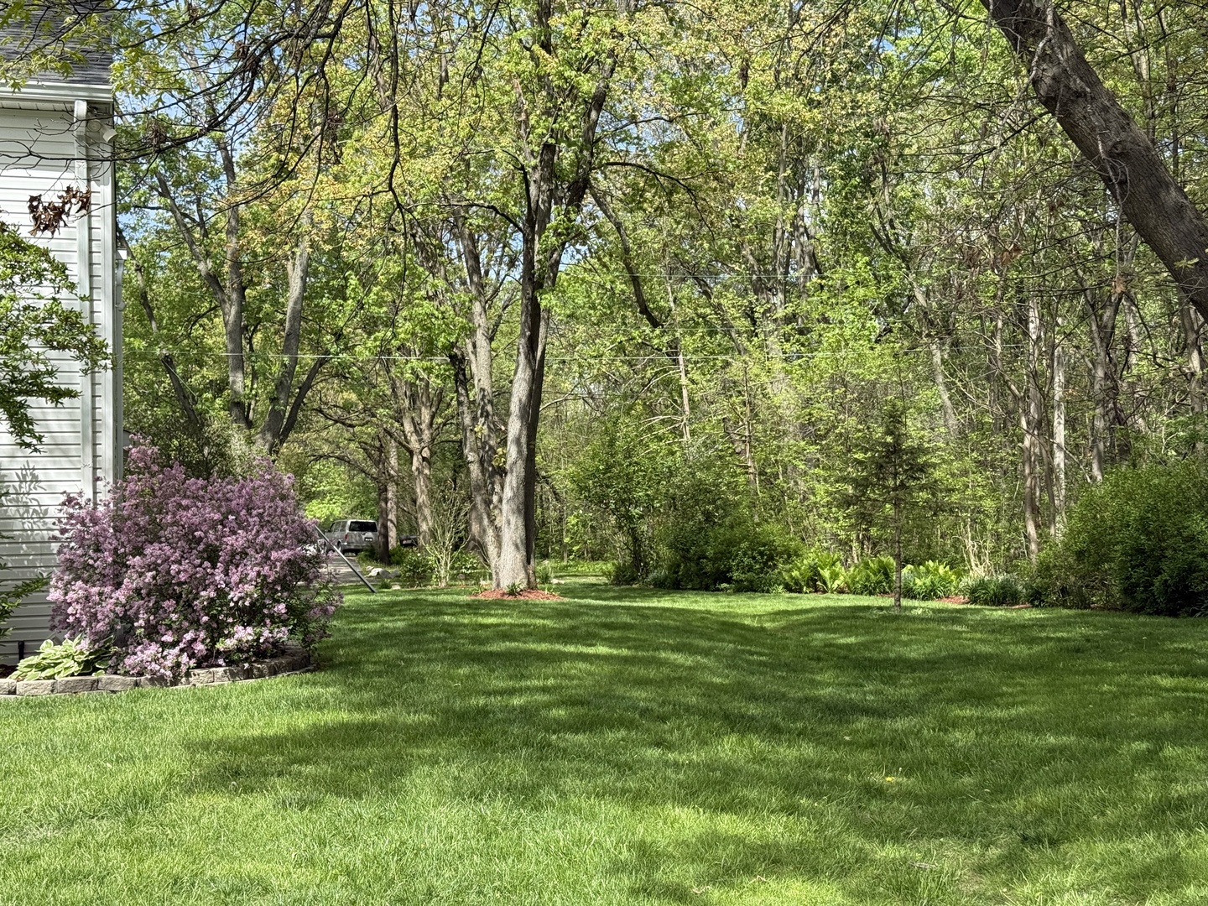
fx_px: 1675
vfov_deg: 30.3
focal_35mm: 48
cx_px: 604
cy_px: 453
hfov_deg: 39.7
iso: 80
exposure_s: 1/2146
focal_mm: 6.76
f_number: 1.78
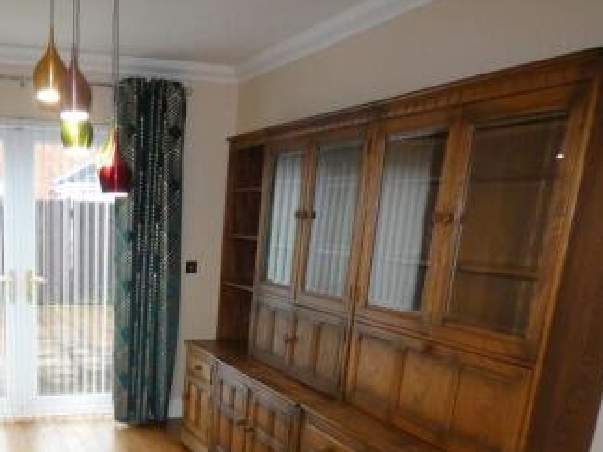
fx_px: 627
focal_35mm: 36
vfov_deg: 37.2
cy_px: 405
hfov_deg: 48.6
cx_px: 126
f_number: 2.8
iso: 500
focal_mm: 3.6
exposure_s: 1/60
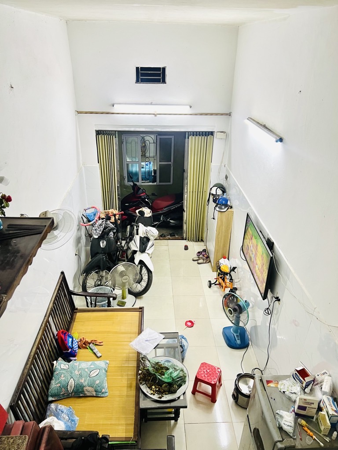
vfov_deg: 67.3
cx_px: 169
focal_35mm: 26
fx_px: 338
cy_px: 225
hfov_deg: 53.1
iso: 160
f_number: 1.5
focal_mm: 5.7
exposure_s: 1/60
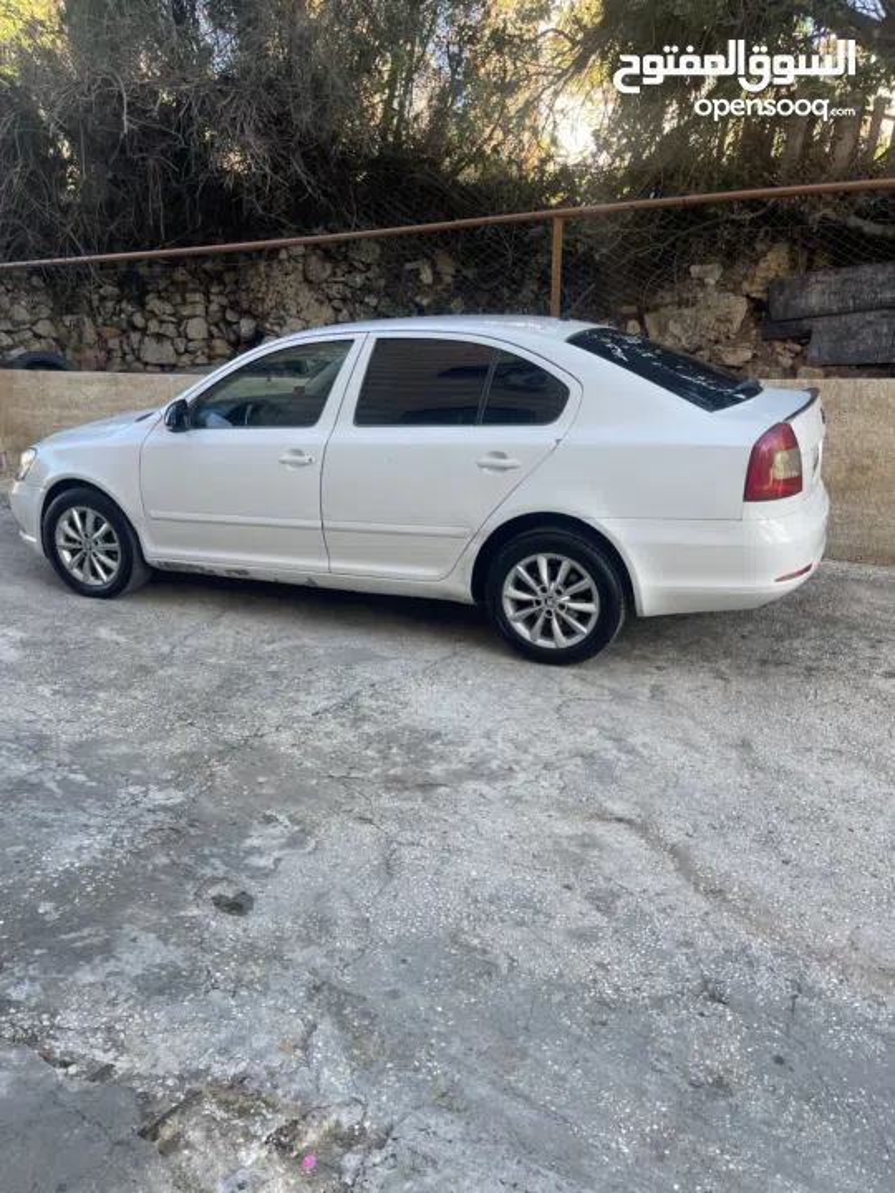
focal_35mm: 25
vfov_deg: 69.4
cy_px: 596
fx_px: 862
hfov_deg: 54.9
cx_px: 448
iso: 32
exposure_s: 1/159
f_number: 1.6
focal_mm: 5.1
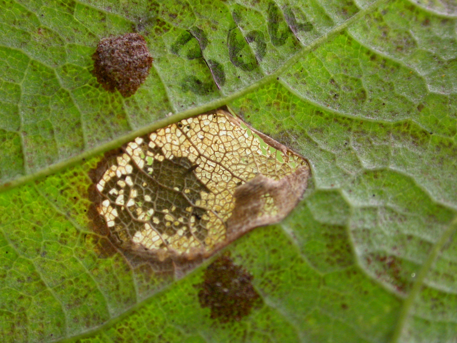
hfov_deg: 25.0
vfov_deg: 18.9
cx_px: 228
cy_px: 172
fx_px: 1030
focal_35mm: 78
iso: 100
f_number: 4
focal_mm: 16.2
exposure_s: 1/62.7
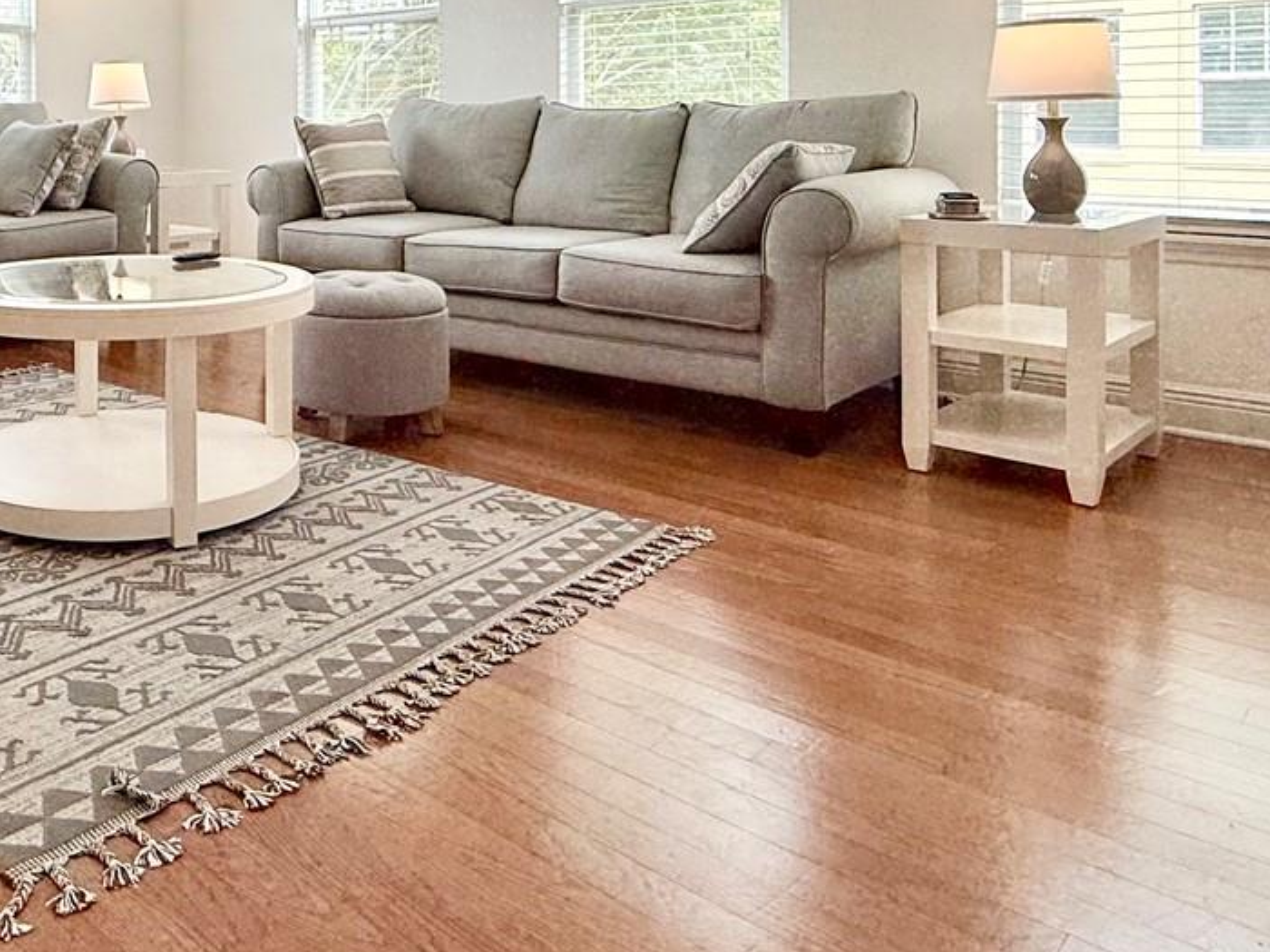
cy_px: 116
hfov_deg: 53.7
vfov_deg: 41.1
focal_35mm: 32
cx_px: 288
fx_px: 1174
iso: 50
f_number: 2.2
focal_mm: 2.22
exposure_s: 1/346
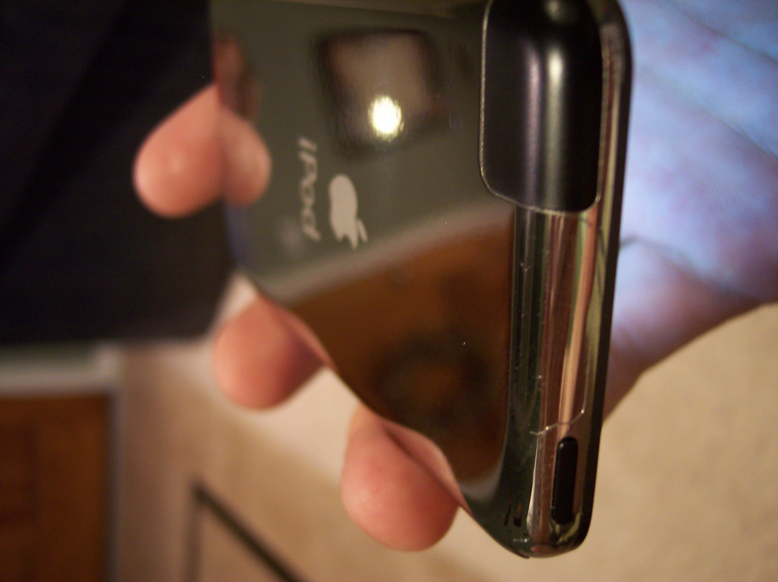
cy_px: 291
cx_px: 389
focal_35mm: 38
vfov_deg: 37.7
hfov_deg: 49.0
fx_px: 854
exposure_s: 1/8
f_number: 2.8
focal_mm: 8
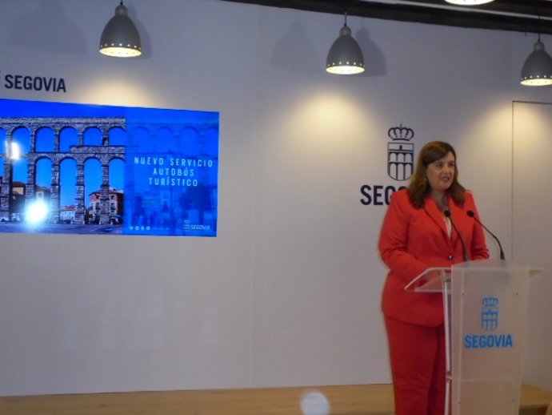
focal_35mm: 49
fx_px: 782
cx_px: 276
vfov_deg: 29.7
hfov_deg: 38.9
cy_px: 208
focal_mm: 8.9
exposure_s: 1/60
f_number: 4.8
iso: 400
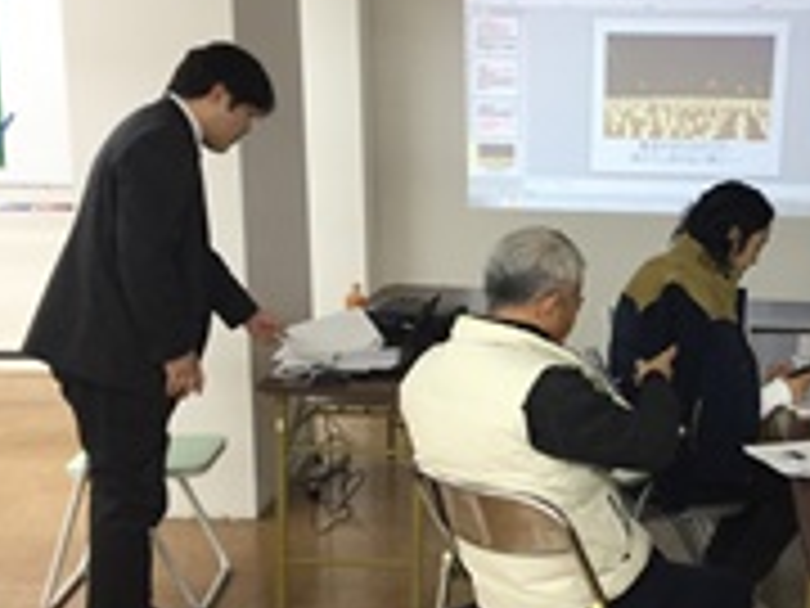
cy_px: 392
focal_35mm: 62
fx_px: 1451
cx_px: 693
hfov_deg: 30.1
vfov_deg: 23.6
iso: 40
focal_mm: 3.3
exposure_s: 1/30
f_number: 2.4
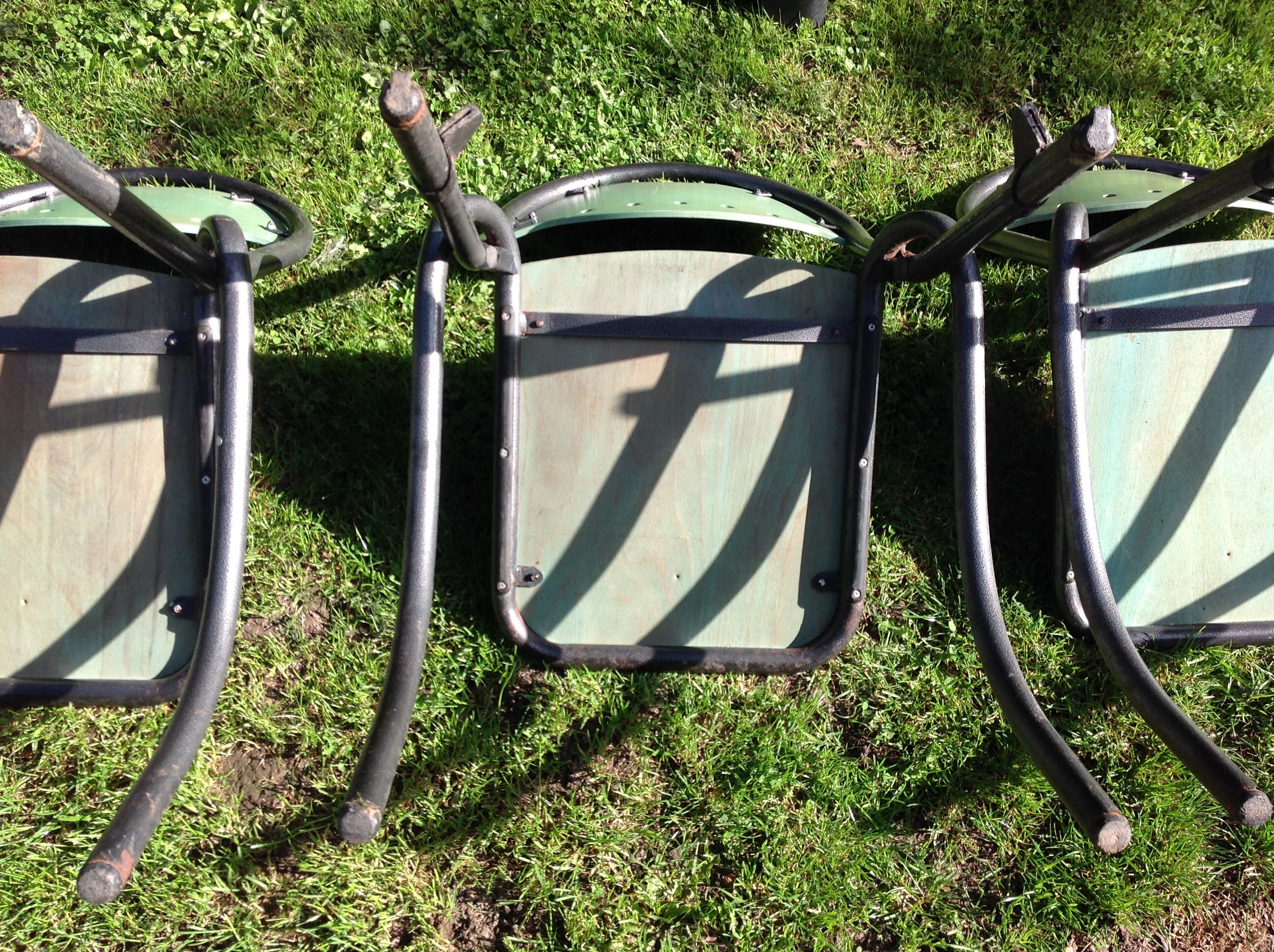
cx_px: 637
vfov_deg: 40.6
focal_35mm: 35
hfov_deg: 52.7
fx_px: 1286
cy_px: 476
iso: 50
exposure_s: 1/630
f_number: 2.4
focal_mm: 4.28
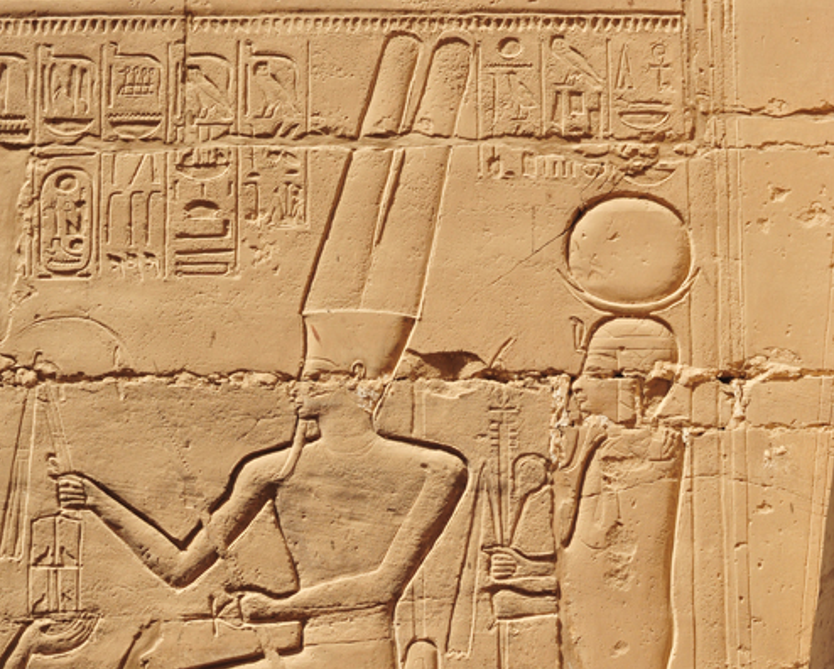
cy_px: 579
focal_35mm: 114
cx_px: 414
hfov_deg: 16.8
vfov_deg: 13.4
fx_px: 2816
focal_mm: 80
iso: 800
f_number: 16
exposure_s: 1/400
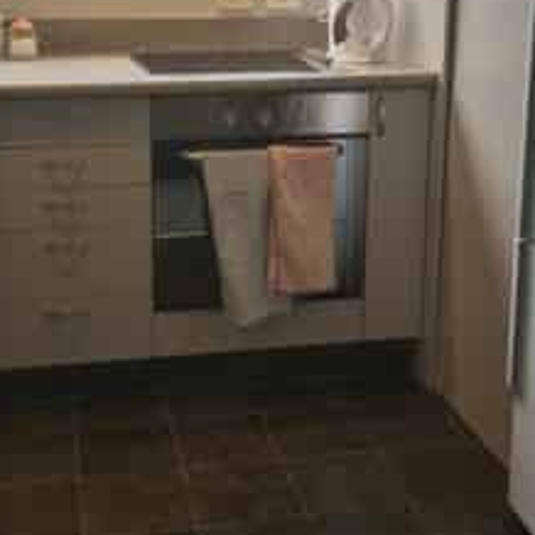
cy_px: 141
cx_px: 225
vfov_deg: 29.1
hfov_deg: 29.5
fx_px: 1014
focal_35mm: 58
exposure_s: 1/30
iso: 50
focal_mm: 4.15
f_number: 2.2
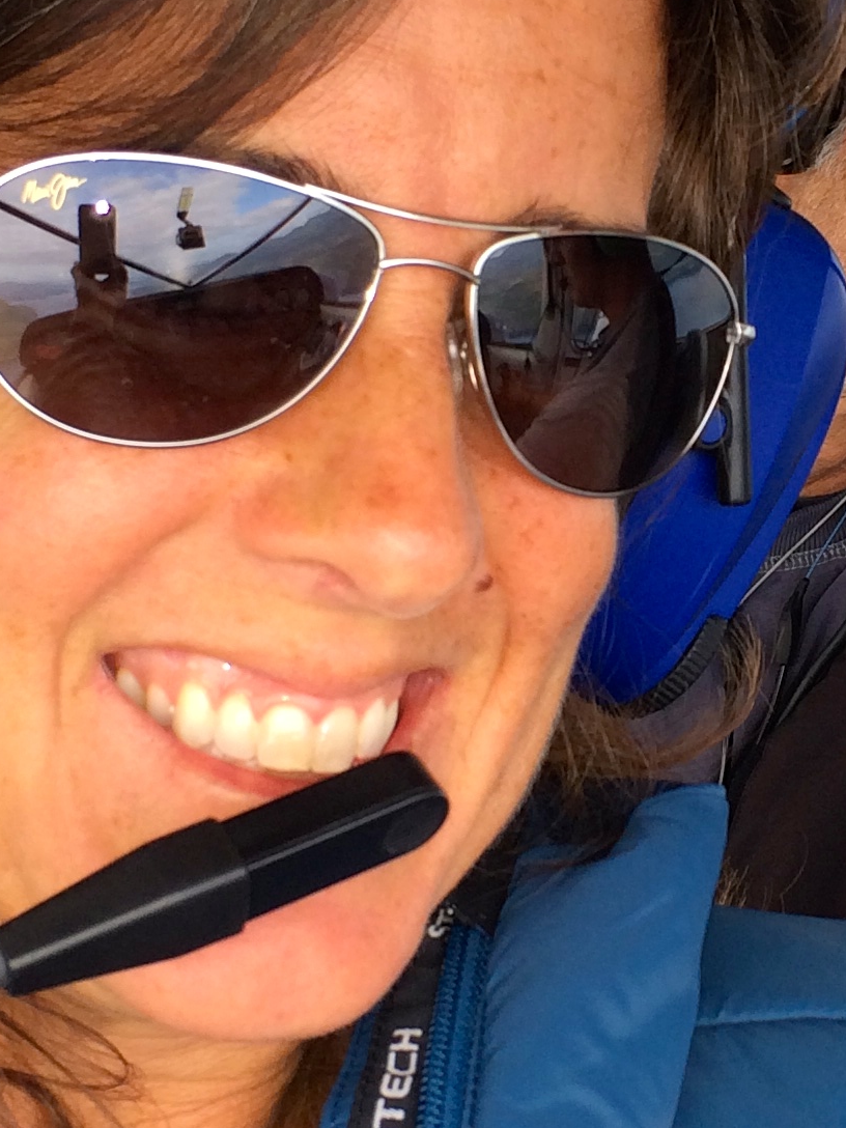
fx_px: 2933
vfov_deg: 21.8
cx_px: 625
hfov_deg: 16.3
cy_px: 511
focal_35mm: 90
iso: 50
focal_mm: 4.12
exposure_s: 1/120
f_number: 2.2
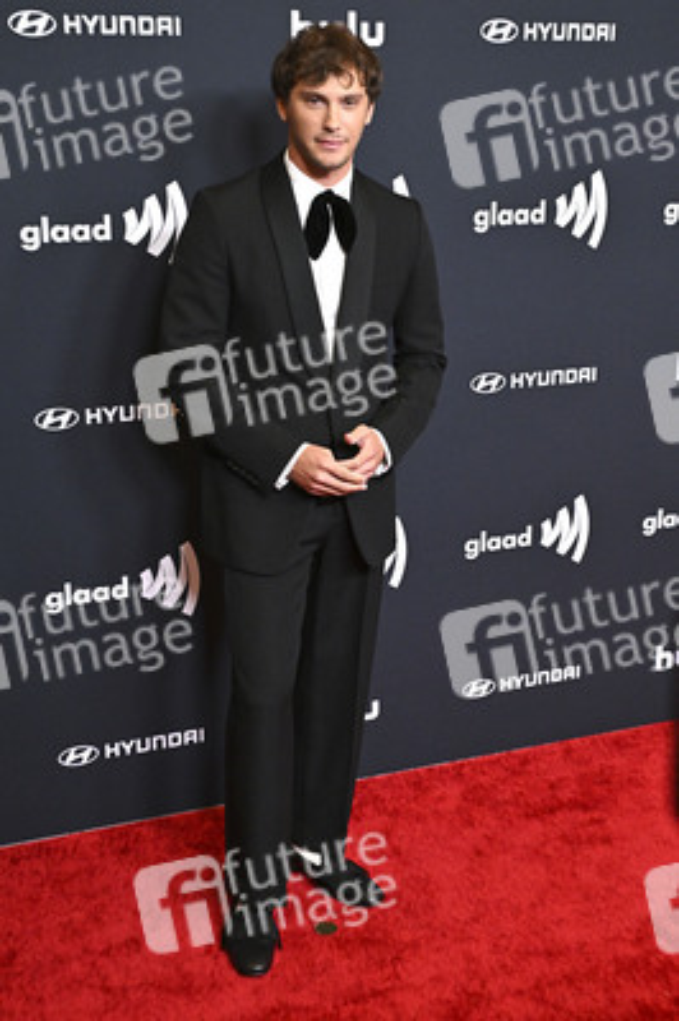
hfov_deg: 31.1
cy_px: 510
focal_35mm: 43
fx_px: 1219
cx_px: 340
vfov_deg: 45.5
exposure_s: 1/250
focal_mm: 43
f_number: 5.6
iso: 4000
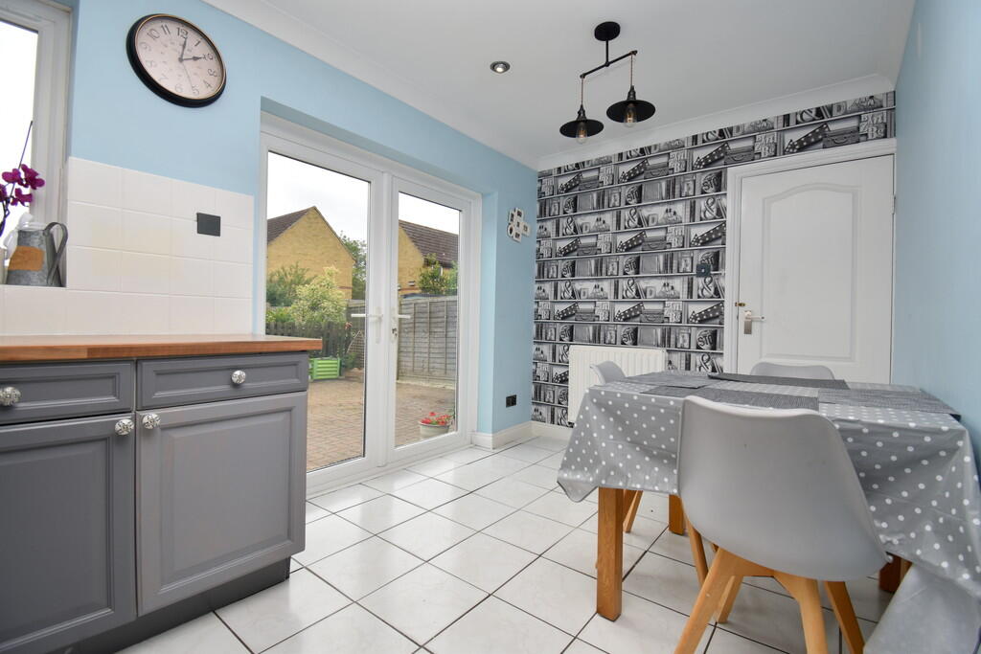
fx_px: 409
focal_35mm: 15
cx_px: 490
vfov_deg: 77.3
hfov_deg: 100.4
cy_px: 327
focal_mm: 10
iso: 100
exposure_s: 1/200
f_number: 5.6
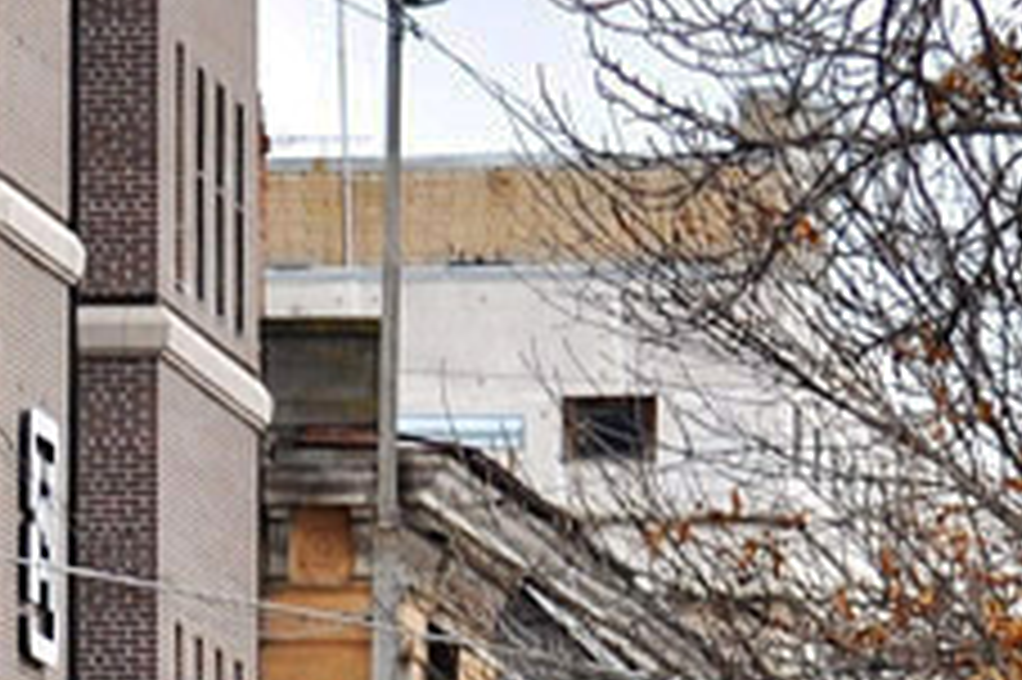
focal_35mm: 554
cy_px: 1389
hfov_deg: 3.7
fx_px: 15716
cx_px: -90
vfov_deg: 2.5
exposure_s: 1/200
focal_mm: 70
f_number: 5
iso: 400
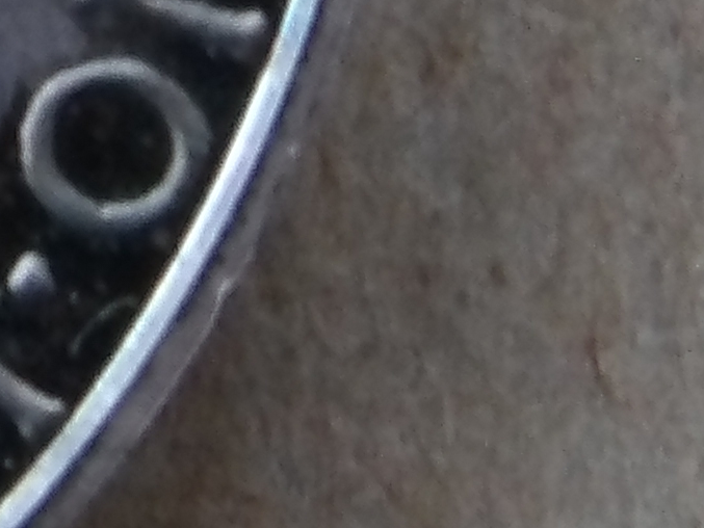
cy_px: -352
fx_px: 3580
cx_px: -444
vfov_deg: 8.2
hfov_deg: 10.7
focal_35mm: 176
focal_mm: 4.2
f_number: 4.1
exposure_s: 1/15
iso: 324
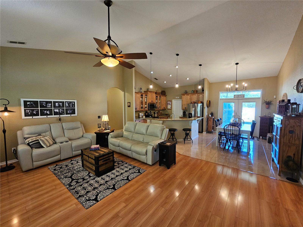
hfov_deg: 106.2
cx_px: 152
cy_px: 114
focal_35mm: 13
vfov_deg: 89.9
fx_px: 114
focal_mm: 2.2
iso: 320
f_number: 2.2
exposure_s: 1/60
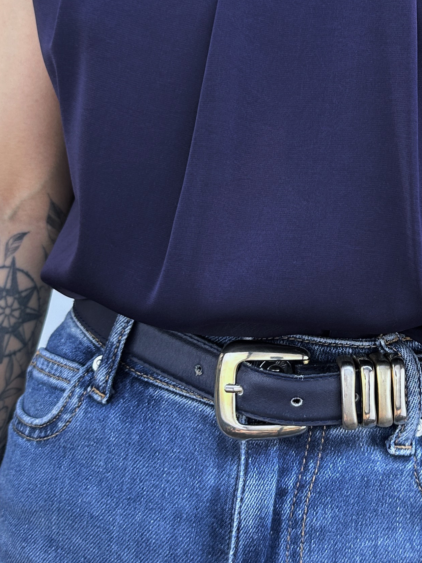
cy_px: 158
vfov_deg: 32.7
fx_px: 943
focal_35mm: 58
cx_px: 362
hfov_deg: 24.6
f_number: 1.78
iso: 80
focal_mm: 6.86
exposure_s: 1/421
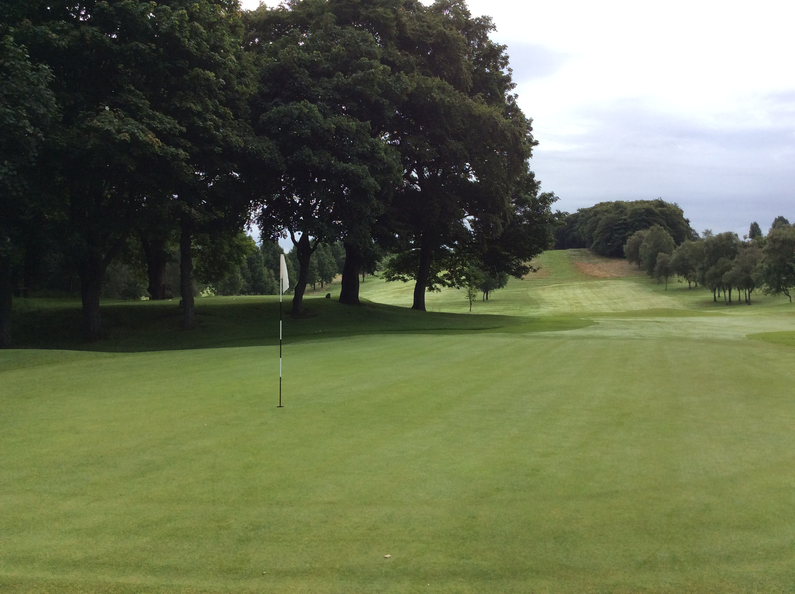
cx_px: 398
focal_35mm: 32
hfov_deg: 56.9
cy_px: 297
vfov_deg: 44.1
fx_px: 734
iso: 32
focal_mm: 3.3
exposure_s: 1/784
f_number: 2.4
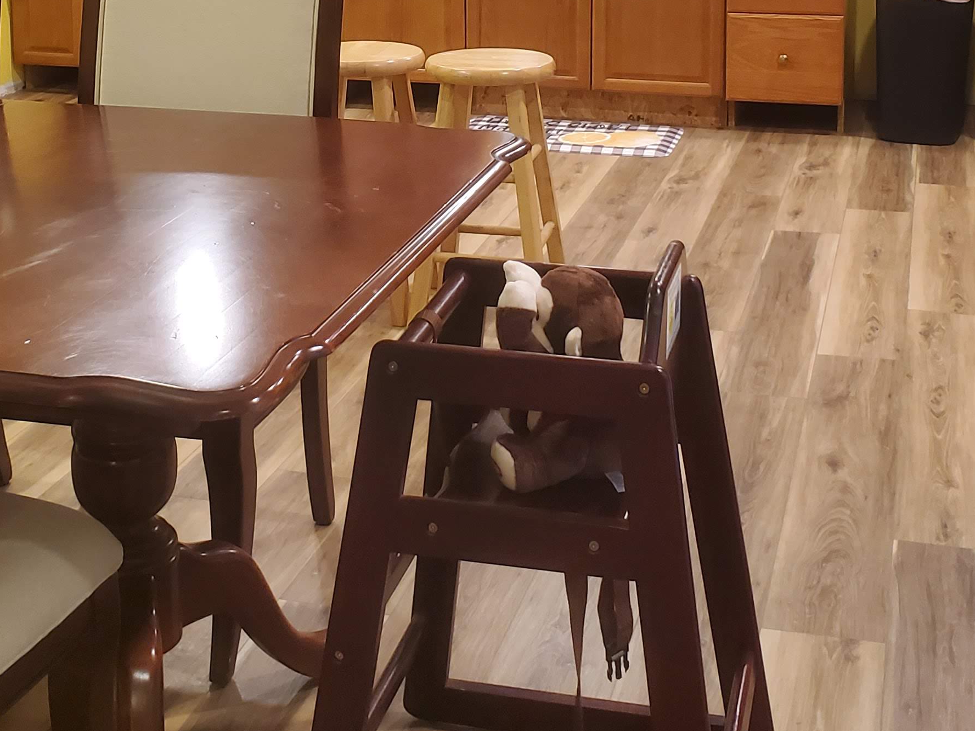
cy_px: 32
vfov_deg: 23.9
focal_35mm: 59
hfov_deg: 32.6
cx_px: 420
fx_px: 1662
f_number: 2.4
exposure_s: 1/40
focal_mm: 4.3
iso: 320
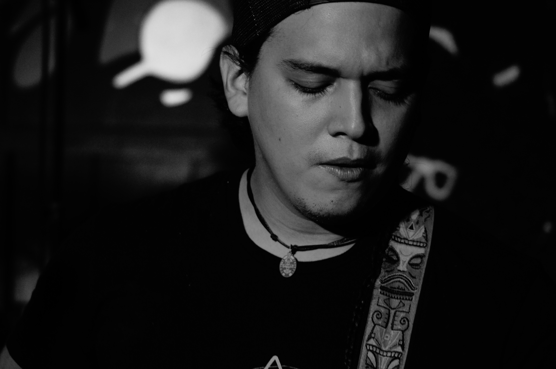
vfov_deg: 12.2
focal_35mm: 112
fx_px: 1736
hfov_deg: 18.2
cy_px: 184
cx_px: 278
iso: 1600
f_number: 4.5
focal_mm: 75
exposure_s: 1/30
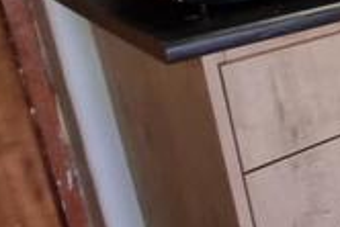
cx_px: 776
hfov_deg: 16.3
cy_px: -37
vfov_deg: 19.8
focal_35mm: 65
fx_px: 614
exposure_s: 1/50
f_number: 2.2
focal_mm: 1.74
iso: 320
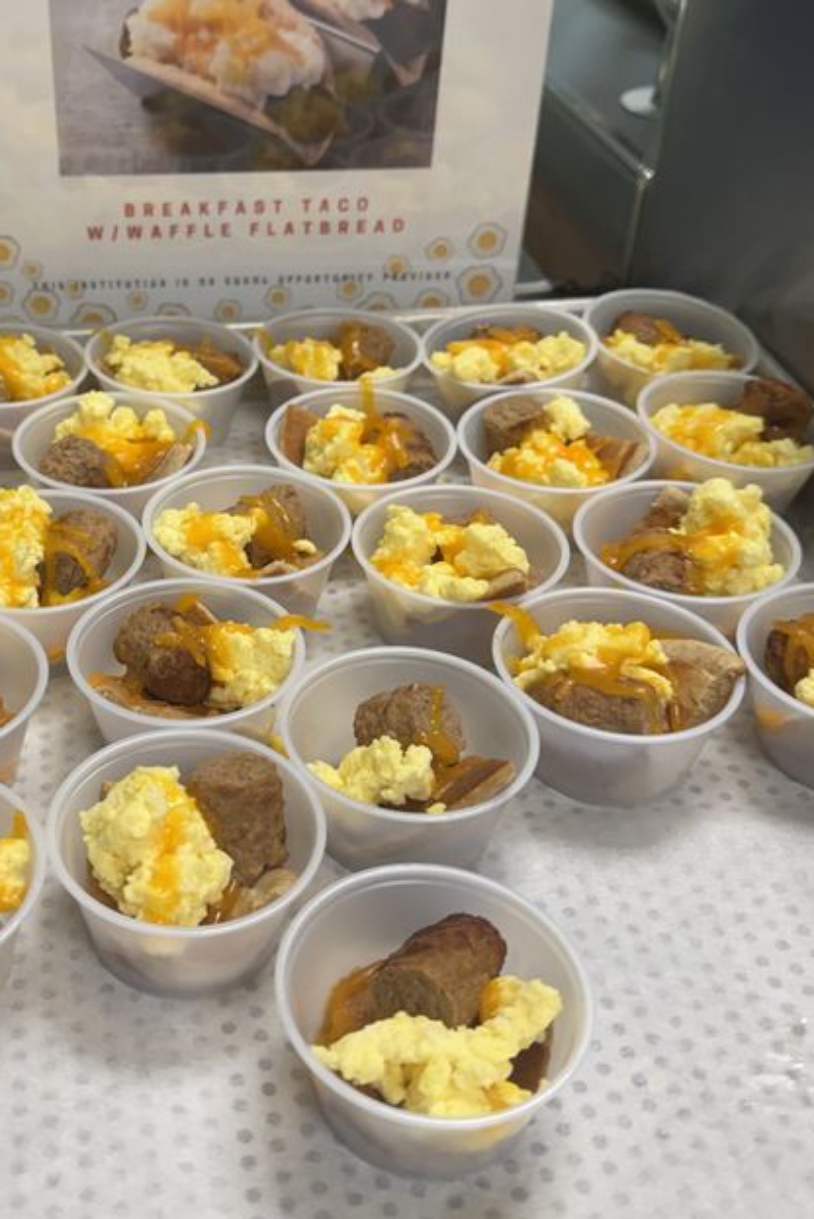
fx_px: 1389
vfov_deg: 47.0
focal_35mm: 41
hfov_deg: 32.2
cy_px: 470
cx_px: 227
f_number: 1.78
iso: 200
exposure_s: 1/120
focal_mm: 6.76
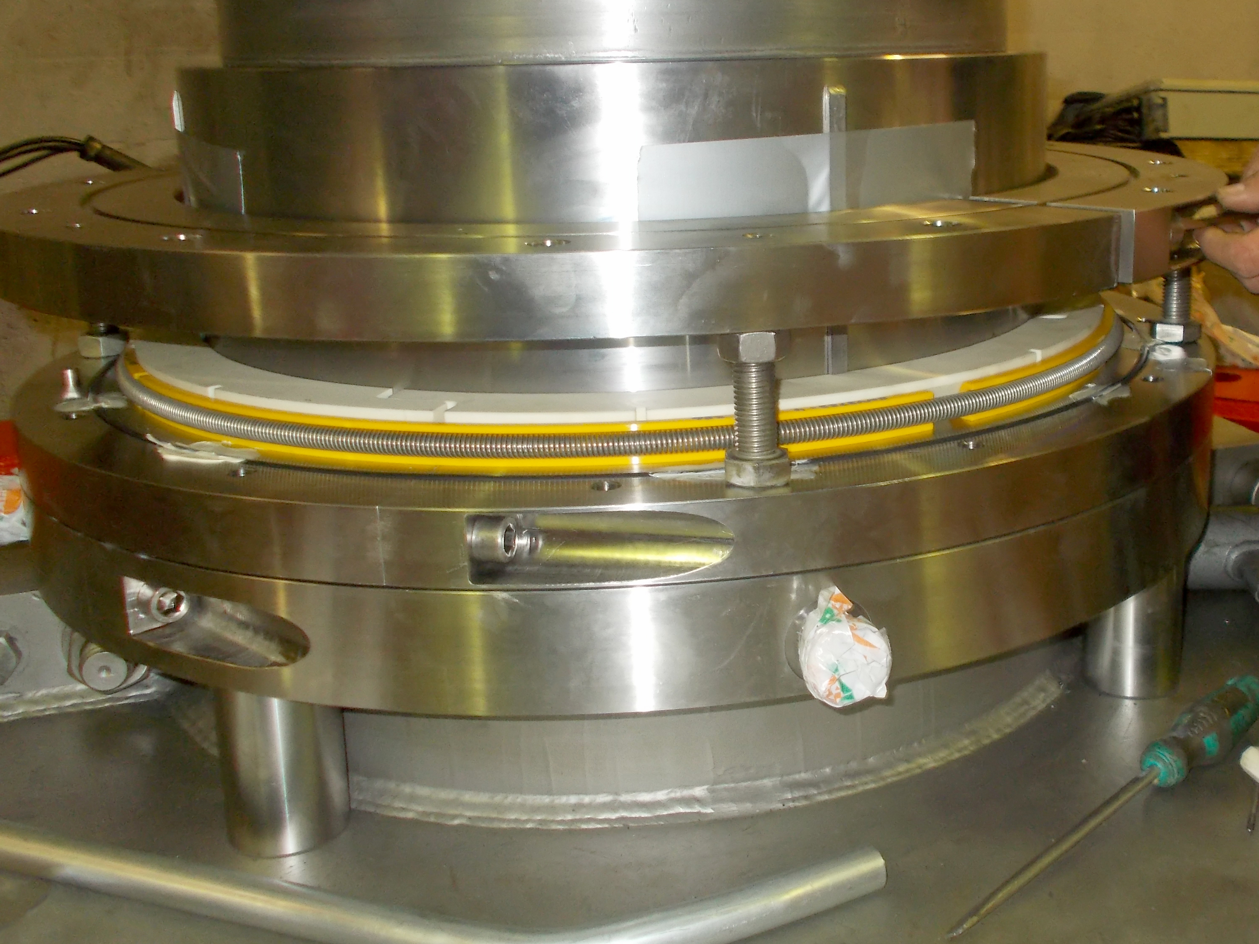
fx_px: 1455
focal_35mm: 40
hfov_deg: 46.2
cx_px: 823
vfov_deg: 35.9
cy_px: 396
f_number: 3.2
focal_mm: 4.6
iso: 200
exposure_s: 1/25
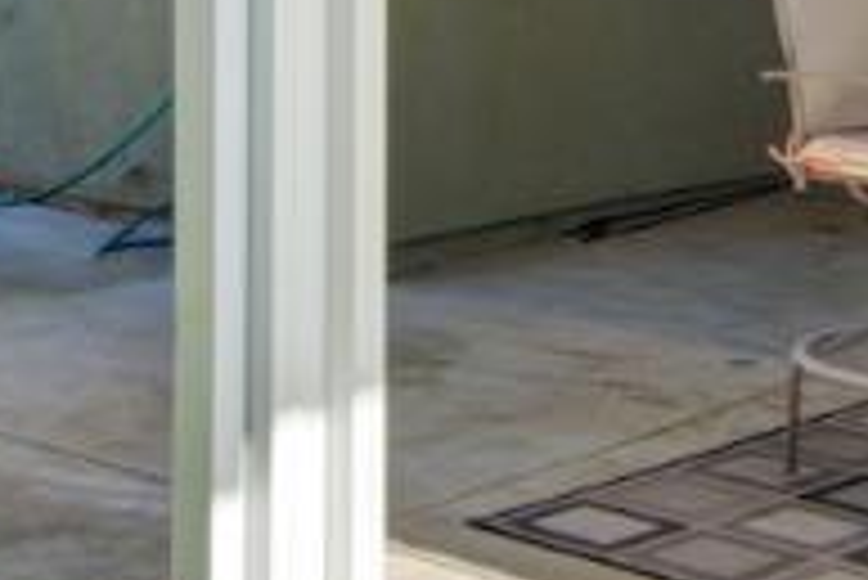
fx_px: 2630
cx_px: 508
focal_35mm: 109
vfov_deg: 12.1
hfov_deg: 18.7
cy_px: -265
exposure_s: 1/30
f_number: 14
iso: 100
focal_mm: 14
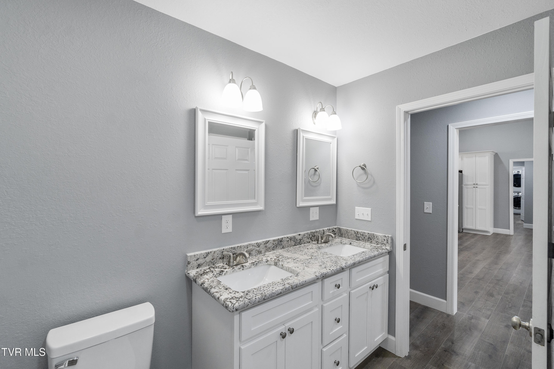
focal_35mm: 15
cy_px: 184
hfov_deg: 100.4
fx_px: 231
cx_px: 277
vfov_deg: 77.3
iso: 320
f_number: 8
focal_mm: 10
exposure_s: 1/20
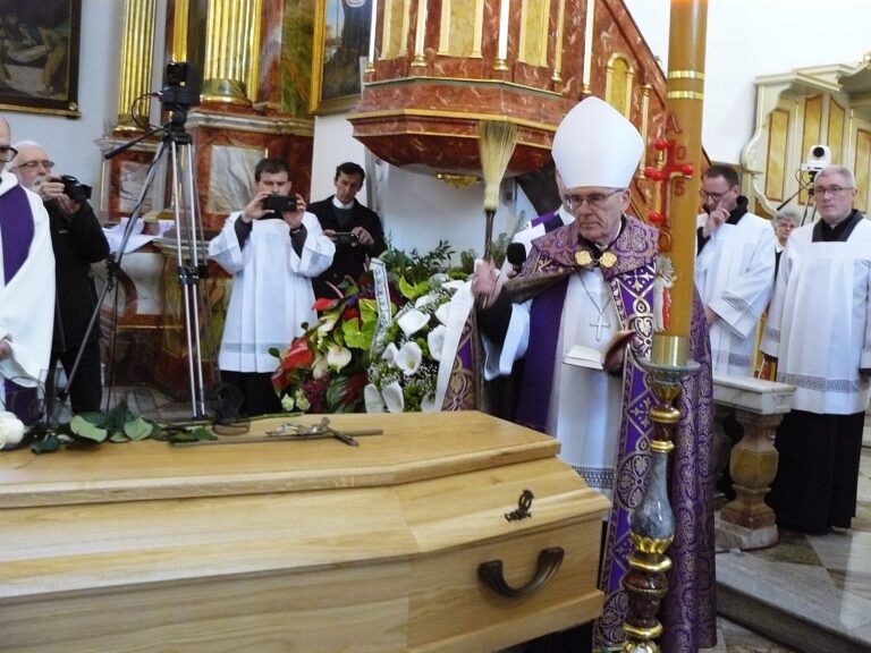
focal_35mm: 36
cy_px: 326
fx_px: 906
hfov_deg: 51.4
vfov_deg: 39.7
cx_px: 436
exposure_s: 1/30
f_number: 2.8
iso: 400
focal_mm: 6
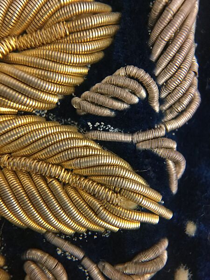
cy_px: 140
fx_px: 251
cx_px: 105
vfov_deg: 58.4
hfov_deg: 45.4
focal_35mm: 31
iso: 160
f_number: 2.4
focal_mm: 3.3
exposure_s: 1/30
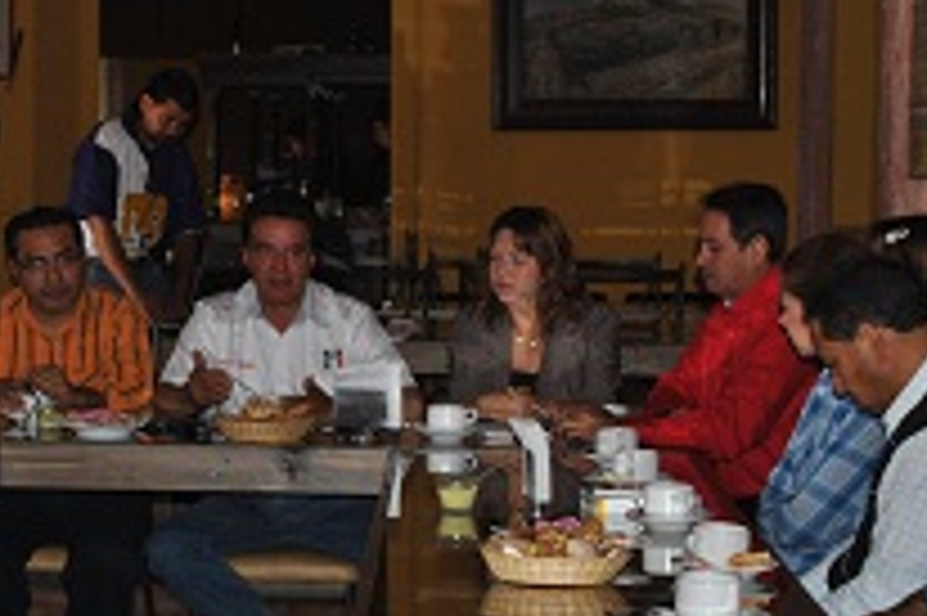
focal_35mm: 105
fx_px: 2702
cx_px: 302
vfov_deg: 13.0
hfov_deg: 19.4
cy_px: 434
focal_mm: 36
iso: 200
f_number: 5
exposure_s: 1/60
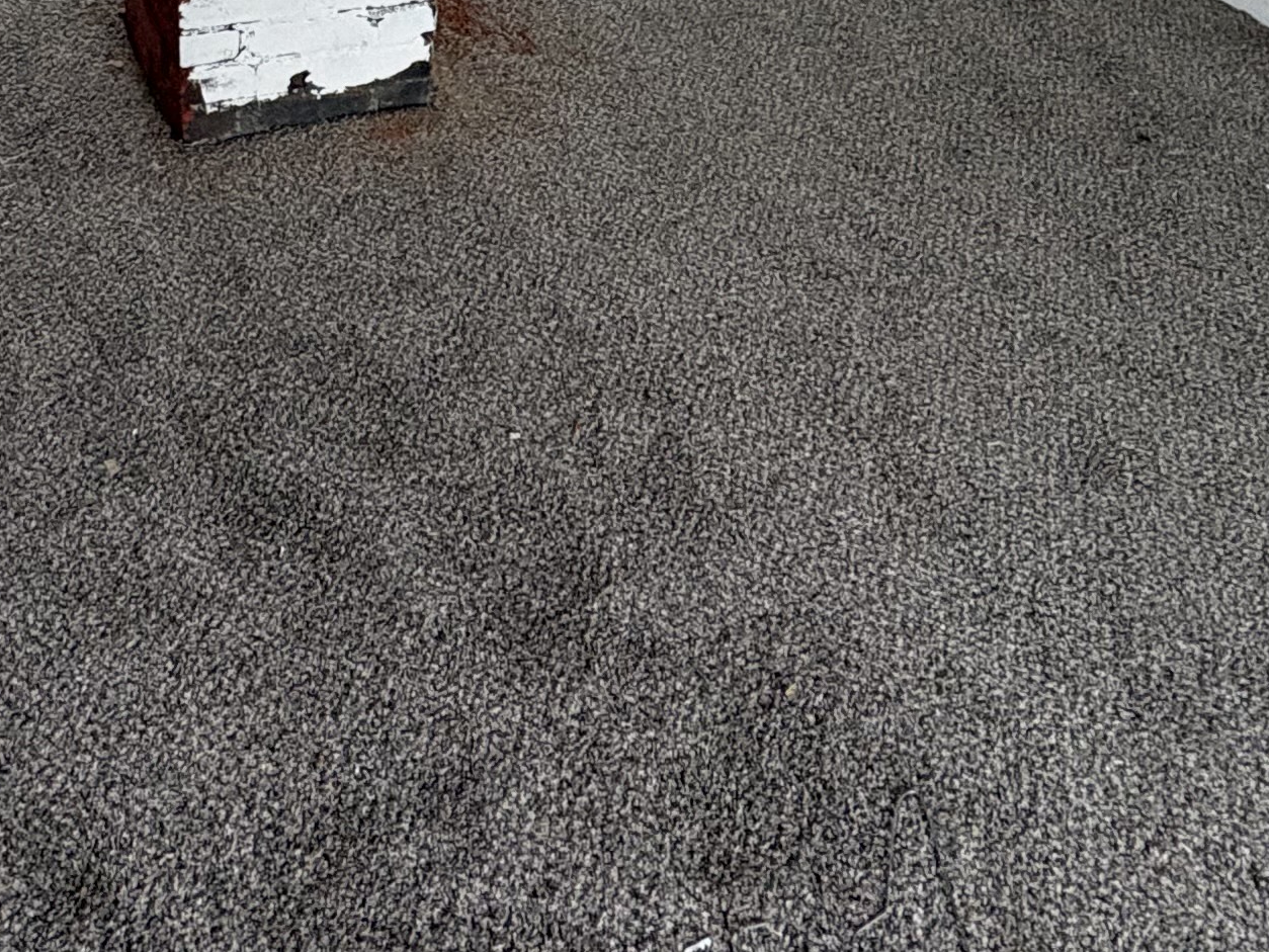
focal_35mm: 45
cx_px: 309
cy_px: -339
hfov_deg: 40.8
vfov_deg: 26.4
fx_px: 1650
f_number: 2.2
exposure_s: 1/60
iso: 320
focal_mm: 2.22
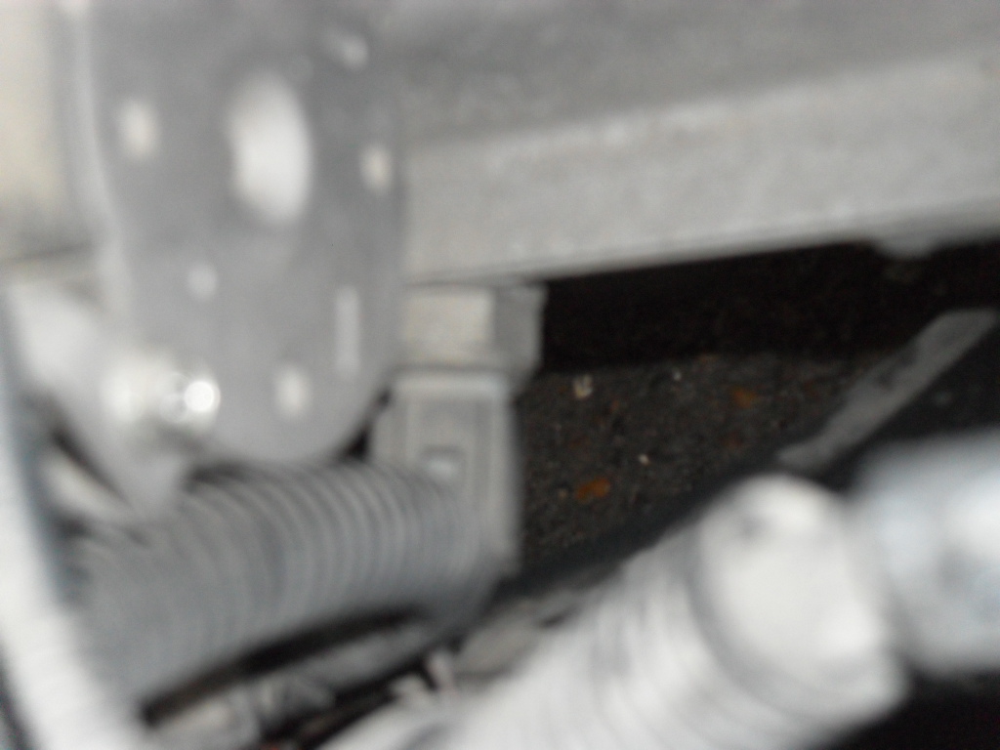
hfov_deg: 26.3
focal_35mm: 74
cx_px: 500
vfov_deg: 19.9
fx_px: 2138
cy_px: 375
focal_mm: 13.2
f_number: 3.9
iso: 400
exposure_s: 1/60
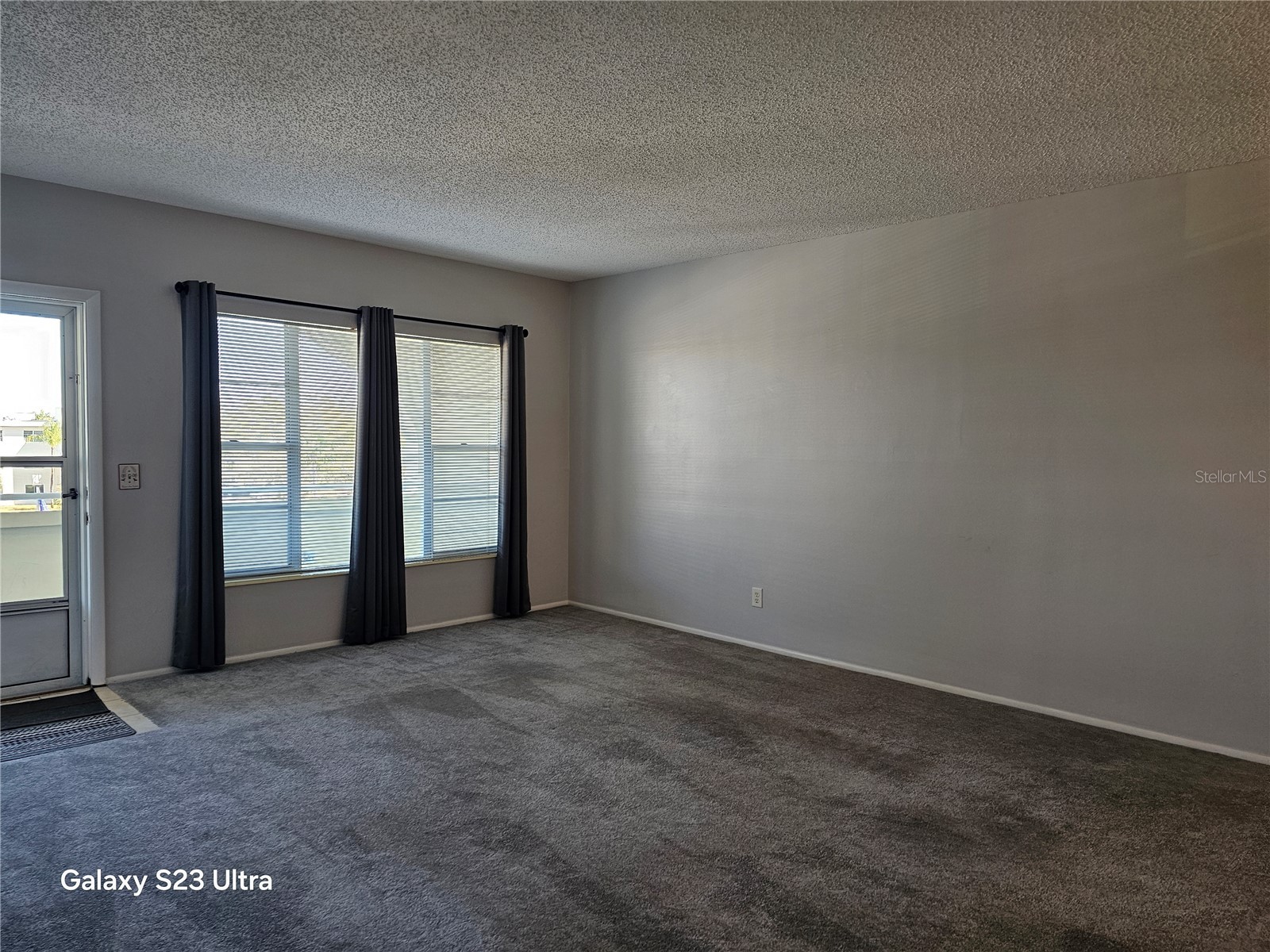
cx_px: 635
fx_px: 844
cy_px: 476
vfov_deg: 58.9
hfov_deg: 73.9
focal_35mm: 23
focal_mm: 6.3
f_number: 1.7
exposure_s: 1/120
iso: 125
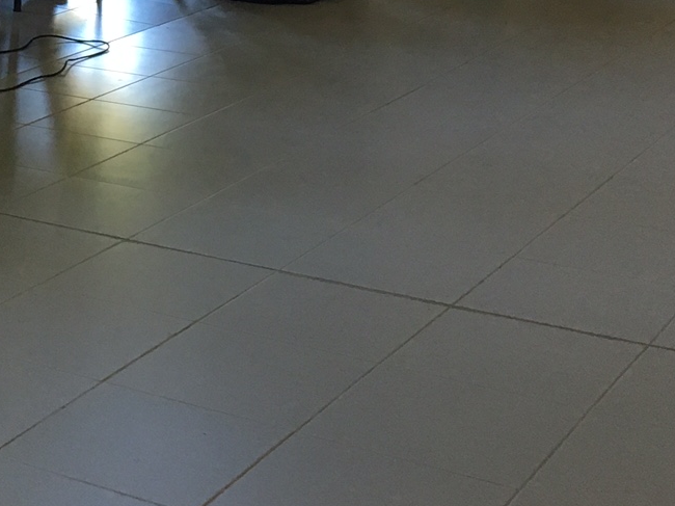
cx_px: -179
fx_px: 1754
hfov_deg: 20.1
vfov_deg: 15.4
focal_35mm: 90
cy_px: -213
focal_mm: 4.15
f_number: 2.2
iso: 50
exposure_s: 1/33
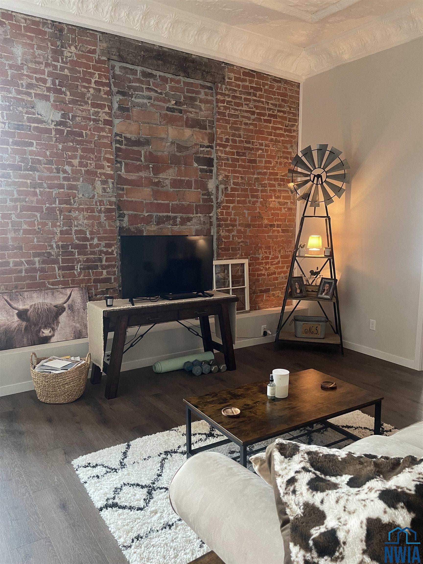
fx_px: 407
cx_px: 212
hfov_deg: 54.9
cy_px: 282
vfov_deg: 69.4
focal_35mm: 25
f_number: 1.6
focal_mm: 5.1
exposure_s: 1/40
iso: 400
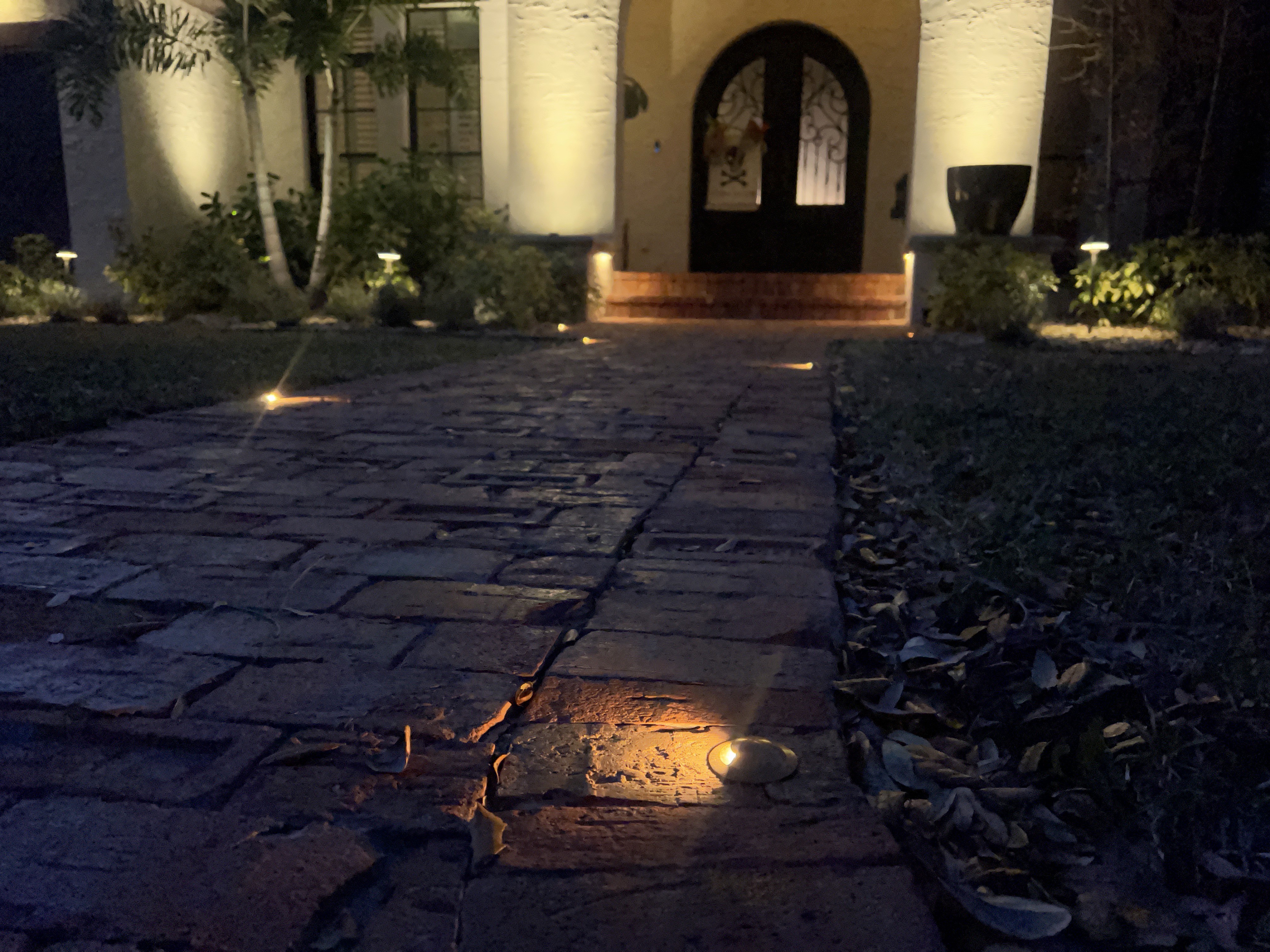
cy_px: 476
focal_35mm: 26
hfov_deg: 67.3
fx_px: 954
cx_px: 635
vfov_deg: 53.1
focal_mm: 5.7
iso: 8000
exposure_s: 1/125
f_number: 1.5
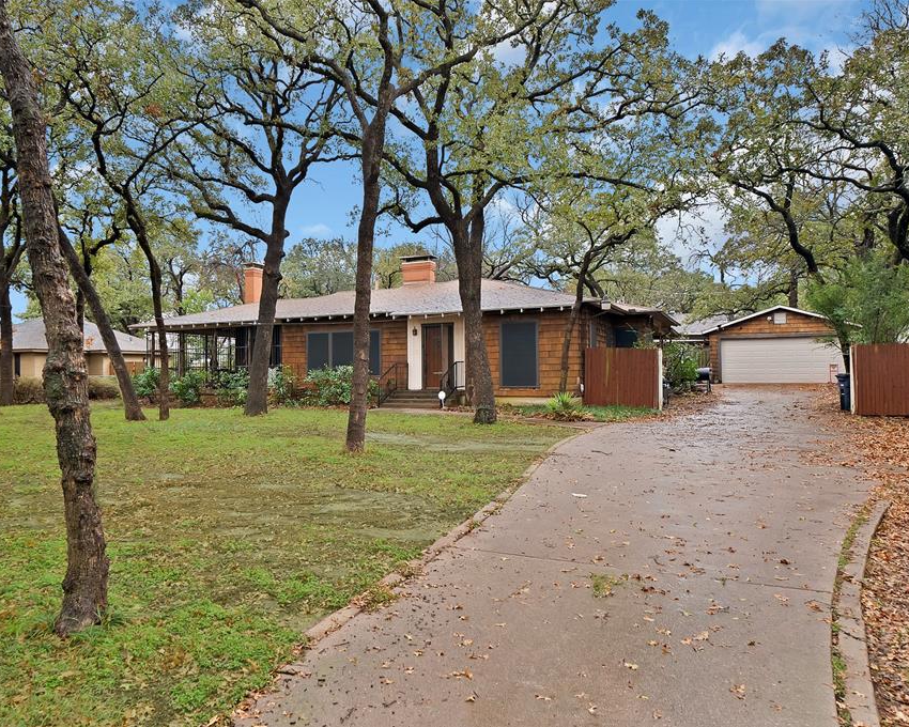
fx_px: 699
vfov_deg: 54.9
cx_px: 388
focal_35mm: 26
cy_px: 364
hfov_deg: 65.7
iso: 640
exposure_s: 1/25
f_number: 9
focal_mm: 23
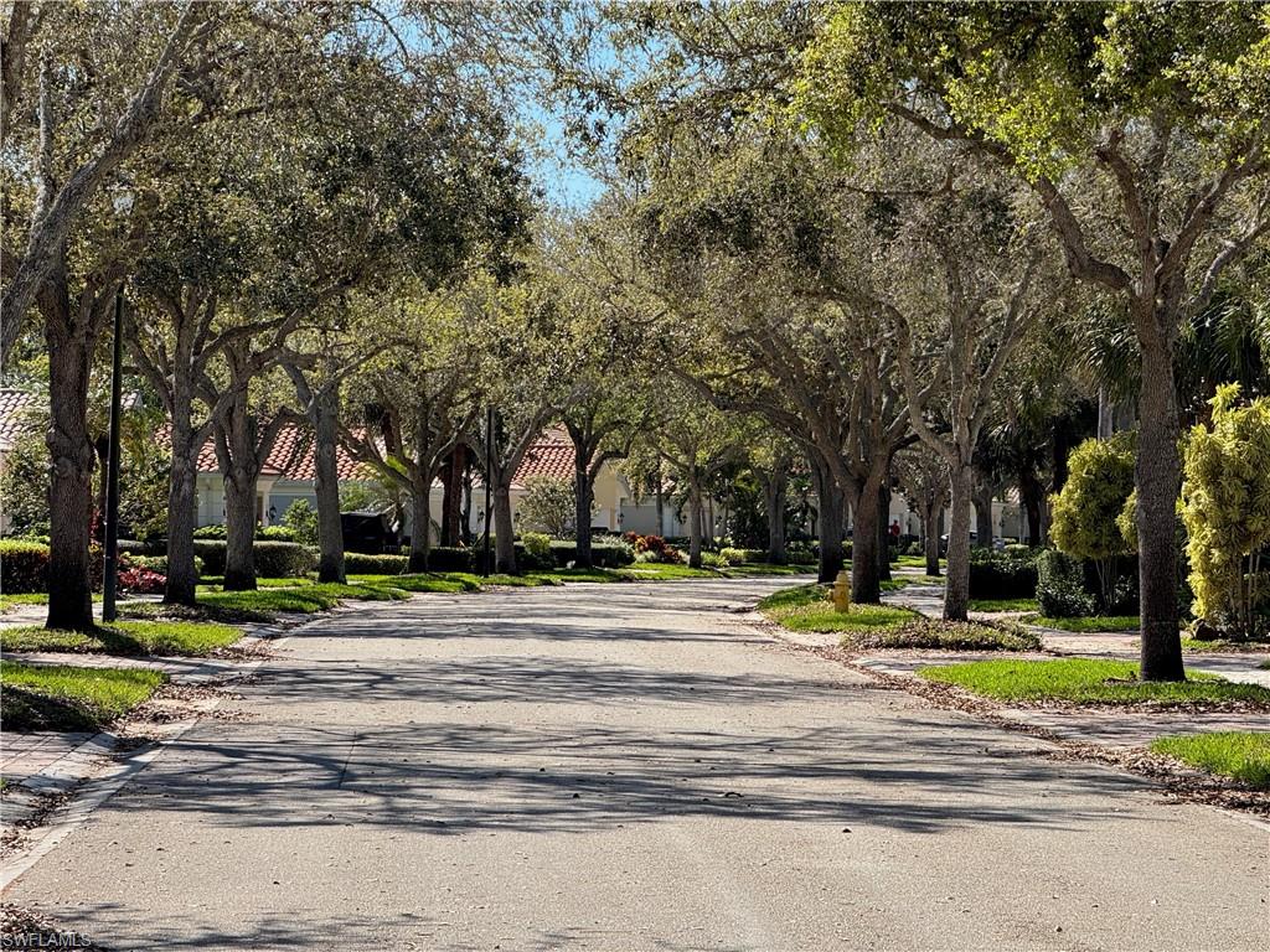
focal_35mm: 120
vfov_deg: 12.3
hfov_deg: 16.4
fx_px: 4403
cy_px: 476
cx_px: 635
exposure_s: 1/707
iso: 50
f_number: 2.8
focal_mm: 15.66
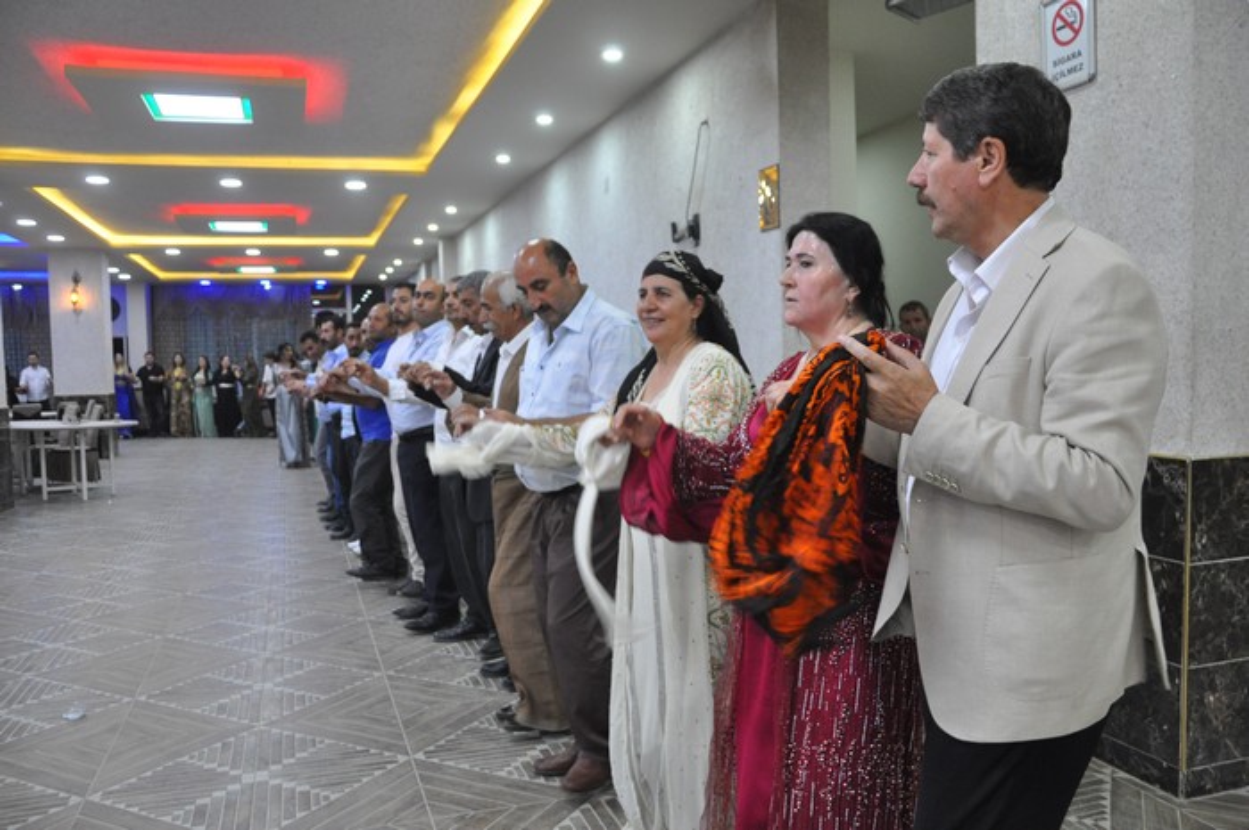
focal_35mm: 27
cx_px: 624
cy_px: 415
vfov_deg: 47.8
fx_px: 936
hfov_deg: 67.4
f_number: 4
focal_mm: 18
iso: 1250
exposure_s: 1/60
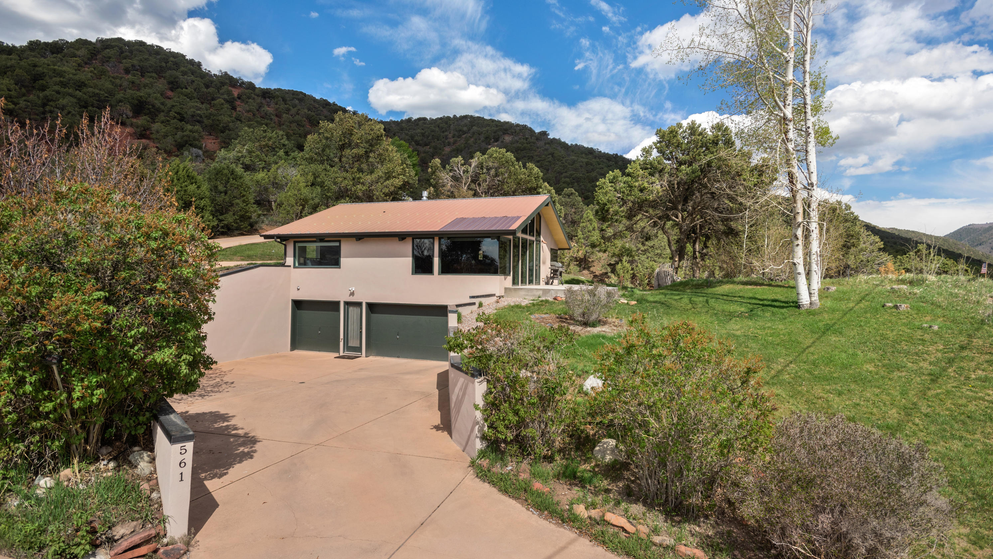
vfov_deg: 55.9
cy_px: 275
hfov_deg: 86.6
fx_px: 527
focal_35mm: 20
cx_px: 496
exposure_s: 1/1250
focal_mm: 19
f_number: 7.1
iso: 160
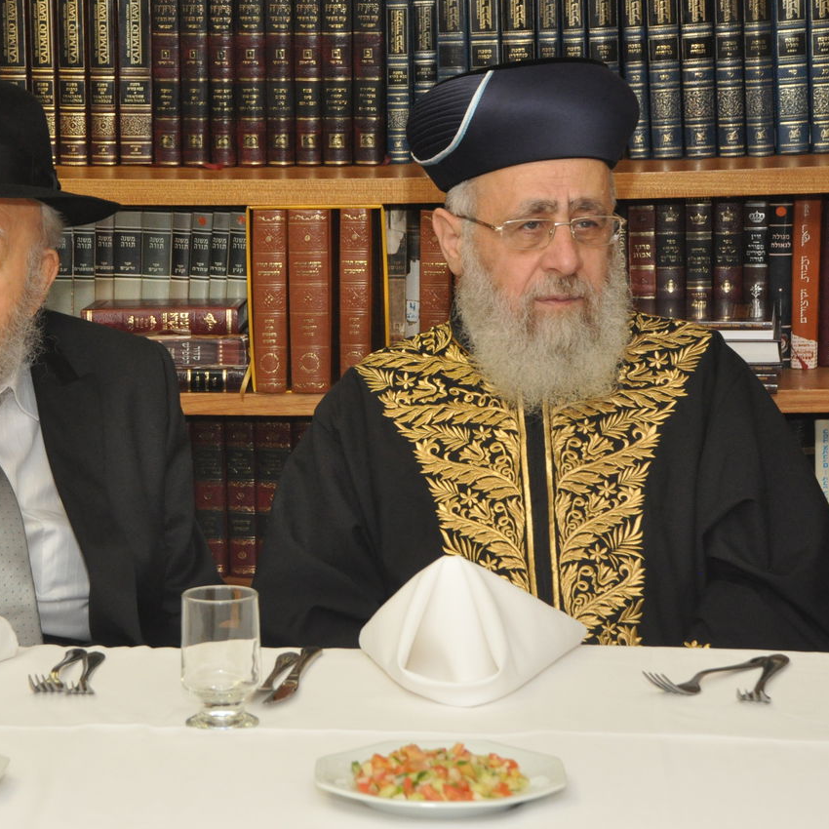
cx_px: 239
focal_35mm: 130
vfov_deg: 13.4
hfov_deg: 13.4
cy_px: 386
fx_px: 3522
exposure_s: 1/60
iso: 1250
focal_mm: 62
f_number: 9
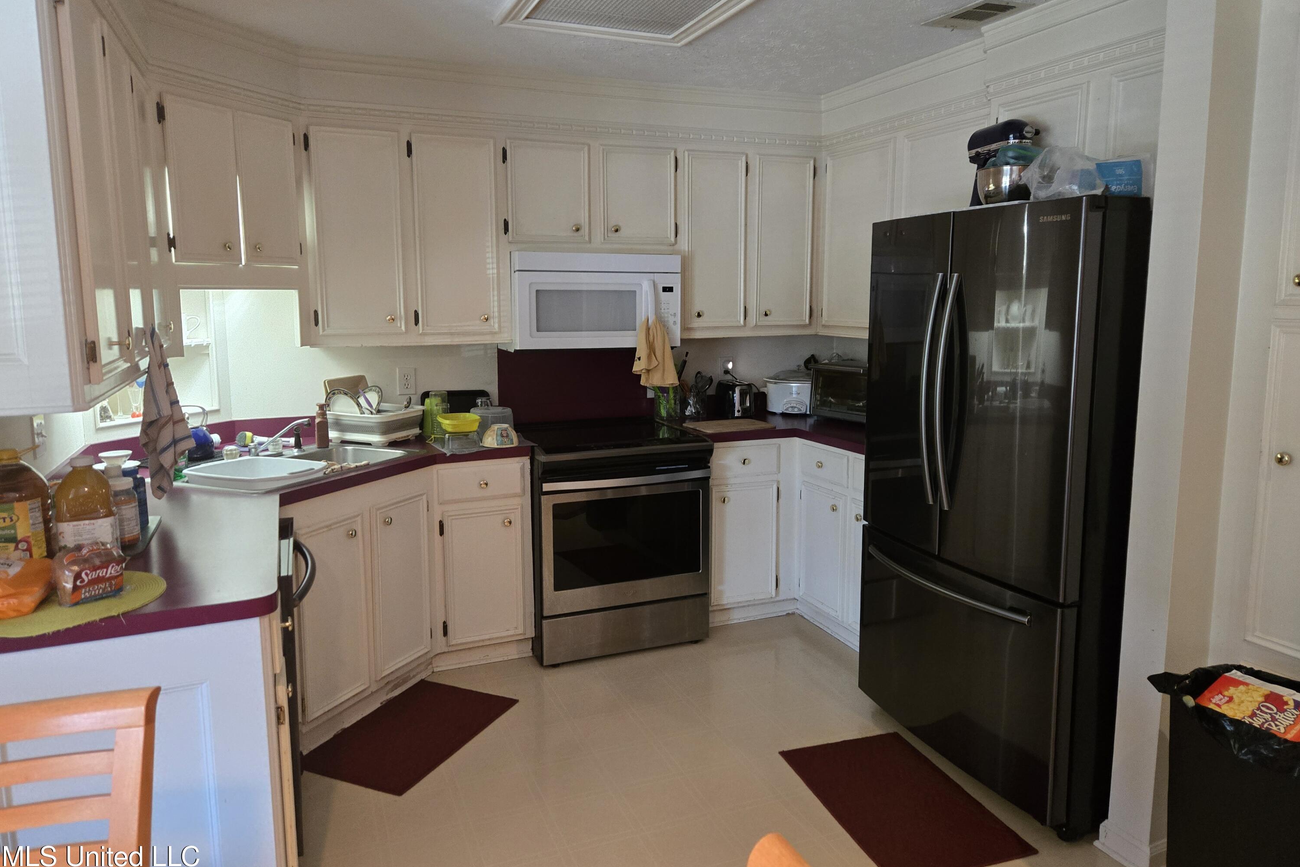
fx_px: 867
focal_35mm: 24
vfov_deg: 53.1
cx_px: 651
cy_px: 412
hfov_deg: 73.7
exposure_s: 1/60
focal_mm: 5.4
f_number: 1.8
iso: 640
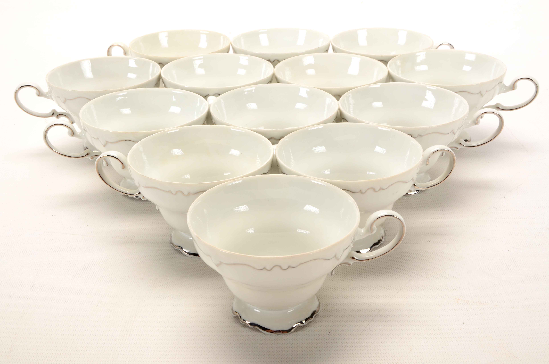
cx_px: 274
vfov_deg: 25.6
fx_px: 799
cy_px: 182
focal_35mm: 52
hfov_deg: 37.9
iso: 200
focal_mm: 35
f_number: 18
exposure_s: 1/160
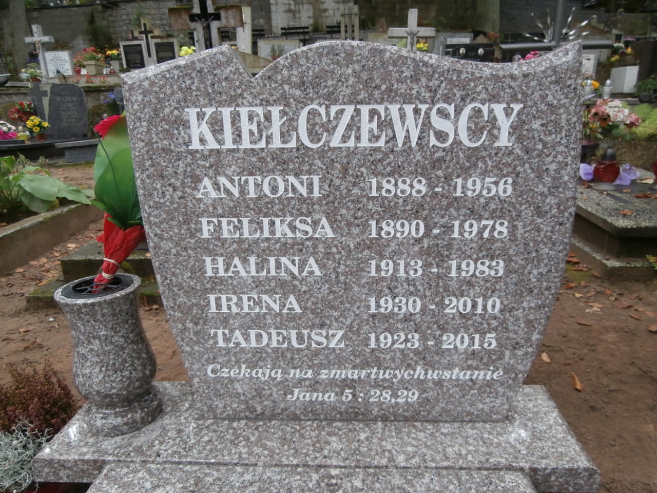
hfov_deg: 71.6
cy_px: 246
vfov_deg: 56.8
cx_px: 328
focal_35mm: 24
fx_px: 456
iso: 125
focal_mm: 4.2
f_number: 3
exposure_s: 1/30
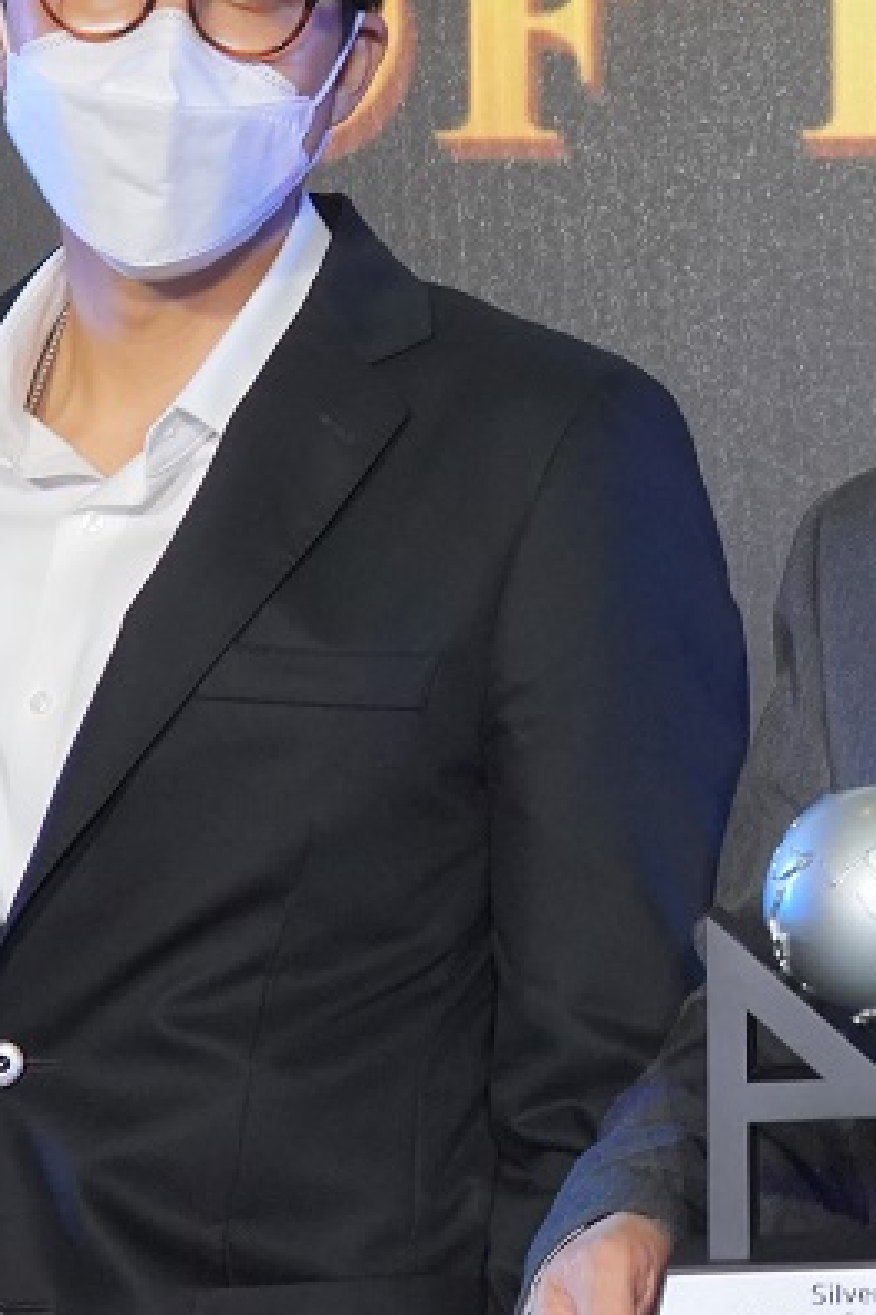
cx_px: 1460
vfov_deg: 15.6
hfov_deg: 10.0
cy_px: 276
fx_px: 4781
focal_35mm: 131
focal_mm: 32
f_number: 8
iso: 1600
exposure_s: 1/80
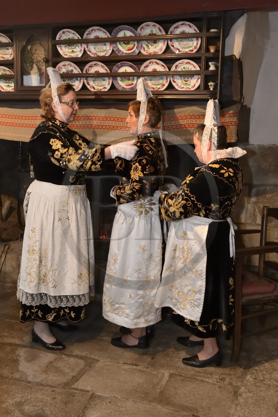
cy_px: 208
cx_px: 139
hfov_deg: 35.0
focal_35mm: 38
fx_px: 440
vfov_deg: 50.7
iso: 1600
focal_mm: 38
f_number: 4.5
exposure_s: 1/25
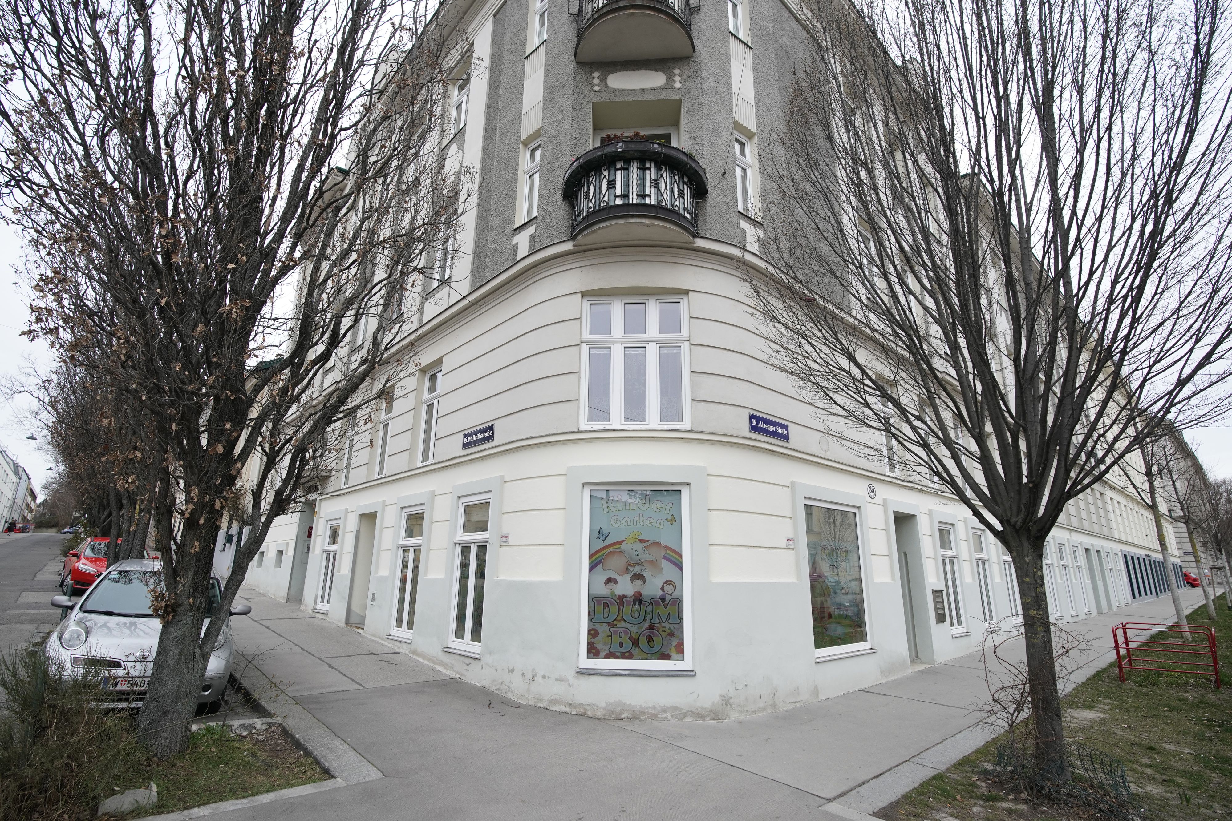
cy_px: 410
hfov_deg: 93.3
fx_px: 582
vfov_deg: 70.4
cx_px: 616
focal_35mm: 17
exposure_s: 1/160
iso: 800
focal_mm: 17
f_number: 5.6
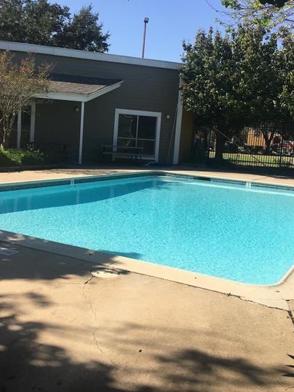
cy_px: 182
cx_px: 139
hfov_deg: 36.0
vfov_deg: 46.8
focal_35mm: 40
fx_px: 453
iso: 25
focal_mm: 4.15
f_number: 2.2
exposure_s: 1/1350
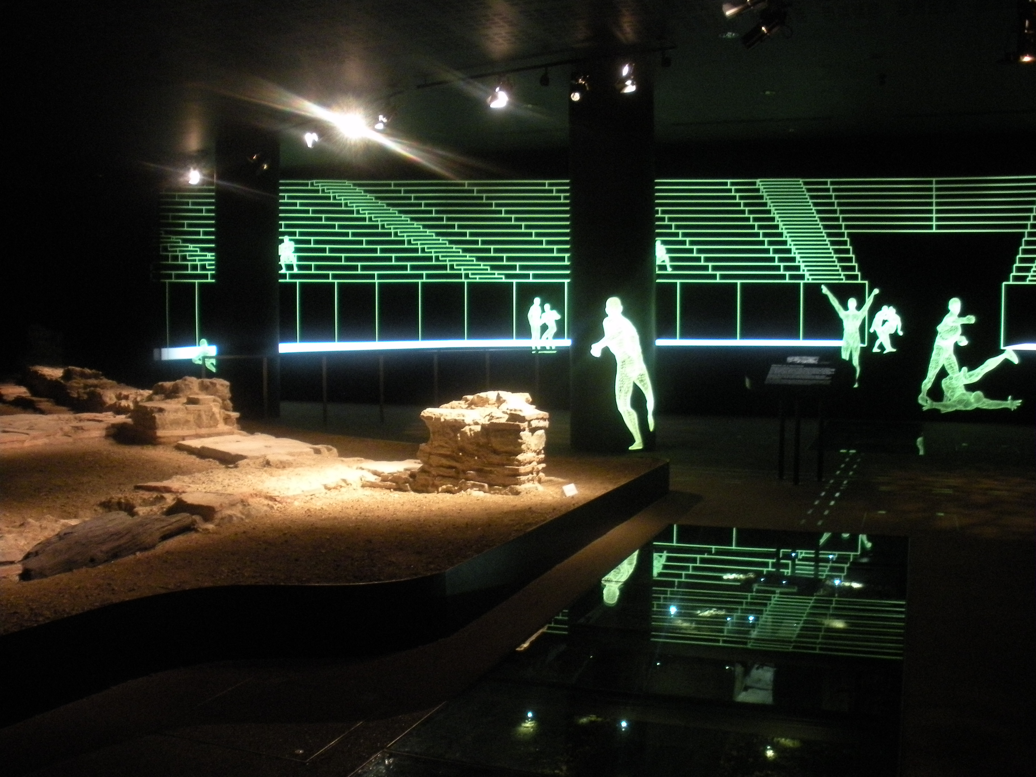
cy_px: 388
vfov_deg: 40.7
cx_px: 518
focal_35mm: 35
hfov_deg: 52.6
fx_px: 1047
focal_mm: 6.3
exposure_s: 1/10
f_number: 3.5
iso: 400
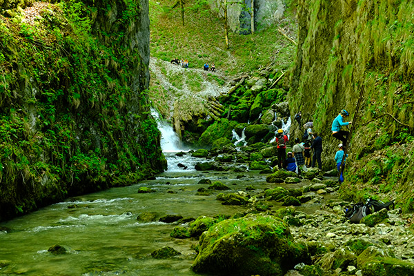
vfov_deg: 24.2
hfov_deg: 35.6
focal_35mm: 56
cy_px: 138
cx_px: 207
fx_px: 644
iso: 800
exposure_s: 1/50
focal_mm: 37.4
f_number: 3.6
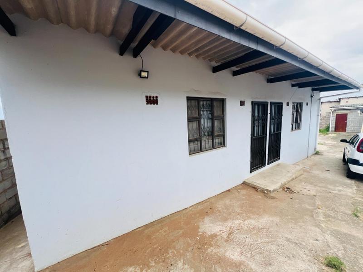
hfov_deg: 106.2
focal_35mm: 13
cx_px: 182
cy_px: 136
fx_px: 136
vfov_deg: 89.9
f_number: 1.8
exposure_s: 1/382
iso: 32
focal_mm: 1.57
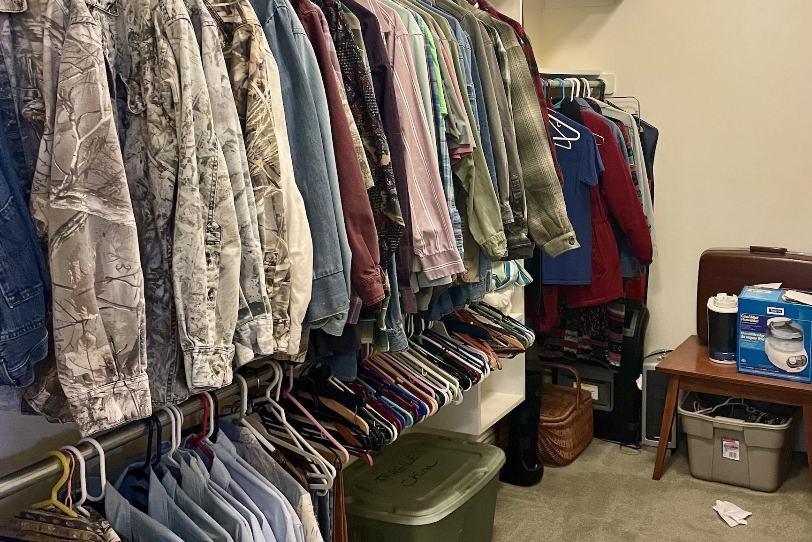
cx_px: 523
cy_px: 181
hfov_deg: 47.9
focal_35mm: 40
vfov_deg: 33.1
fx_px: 902
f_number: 1.6
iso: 200
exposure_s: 1/60
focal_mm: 4.2
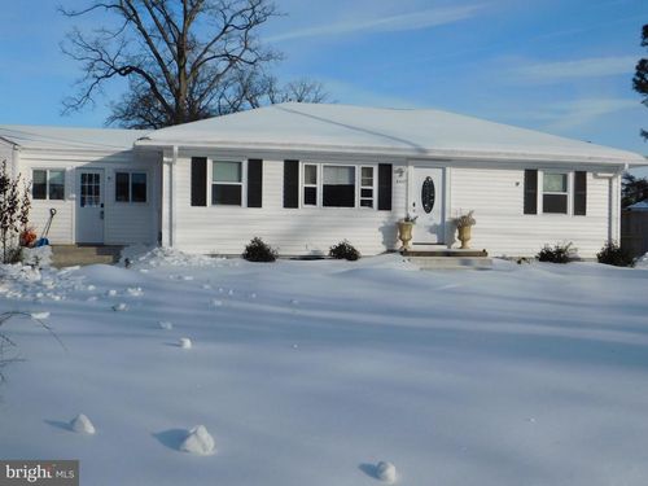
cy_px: 243
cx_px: 324
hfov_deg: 42.1
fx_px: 842
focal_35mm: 45
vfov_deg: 32.2
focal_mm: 8
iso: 125
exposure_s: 1/500
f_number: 7.4
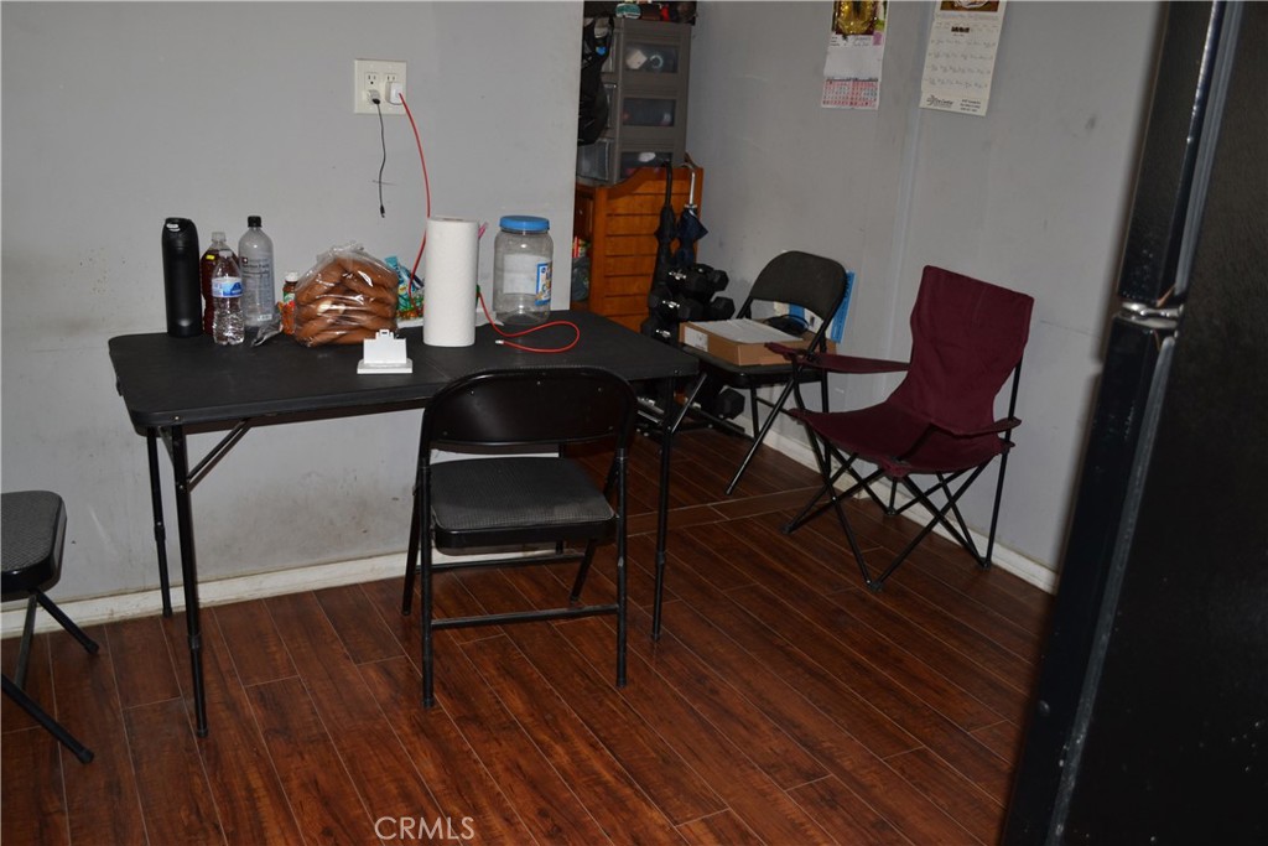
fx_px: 1057
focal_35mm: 30
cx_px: 634
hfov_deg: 61.9
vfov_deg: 43.6
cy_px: 423
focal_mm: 20
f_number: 3.8
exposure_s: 1/60
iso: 400
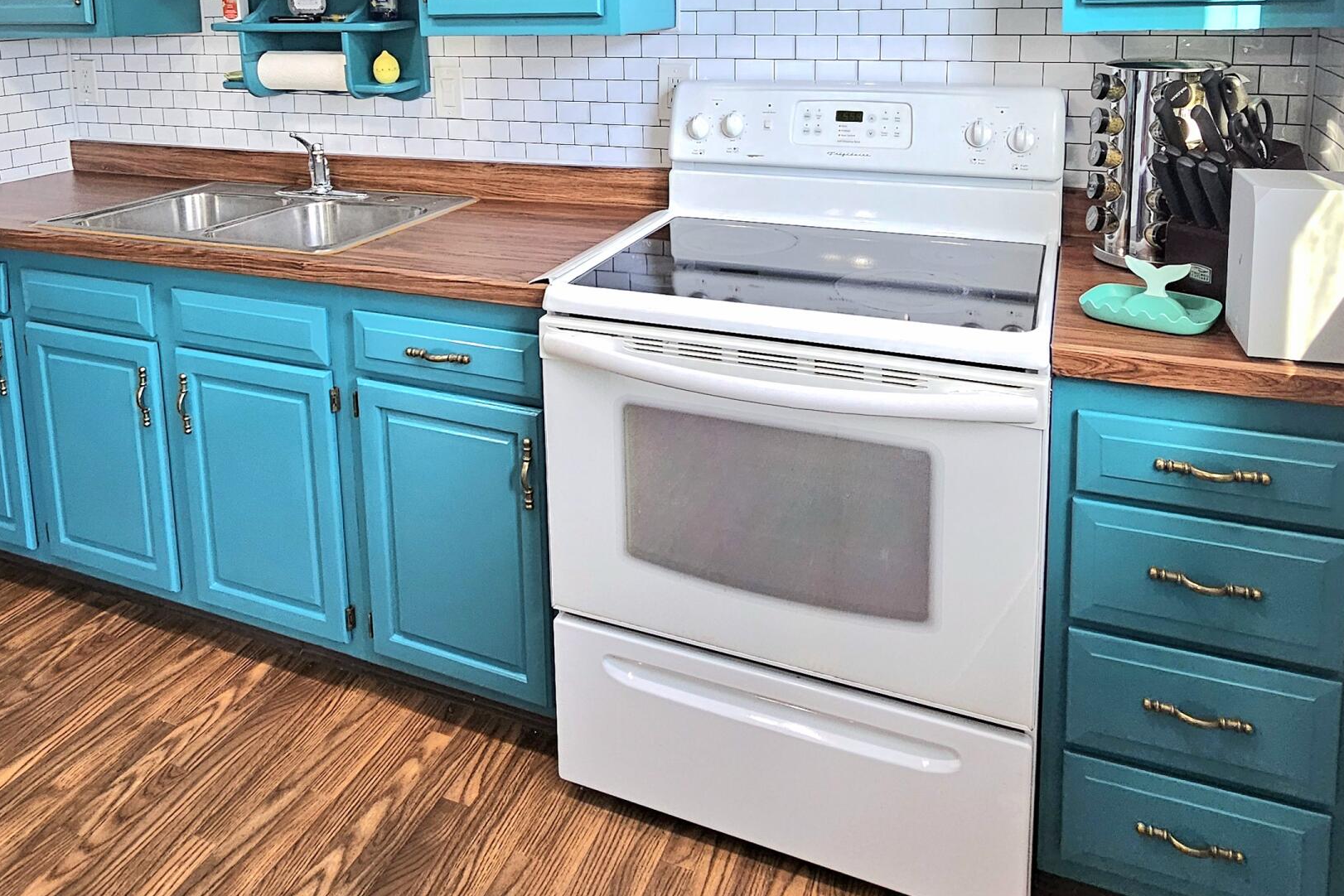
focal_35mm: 25
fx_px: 933
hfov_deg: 71.2
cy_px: 119
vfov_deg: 47.1
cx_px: 592
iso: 80
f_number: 2.2
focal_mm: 2.2
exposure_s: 1/77.5
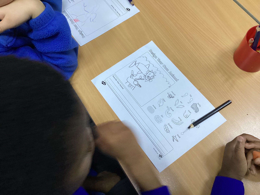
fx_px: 233
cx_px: 130
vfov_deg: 45.4
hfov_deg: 58.4
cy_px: 98
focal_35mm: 31
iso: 125
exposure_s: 1/60
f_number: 2.4
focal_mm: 3.3
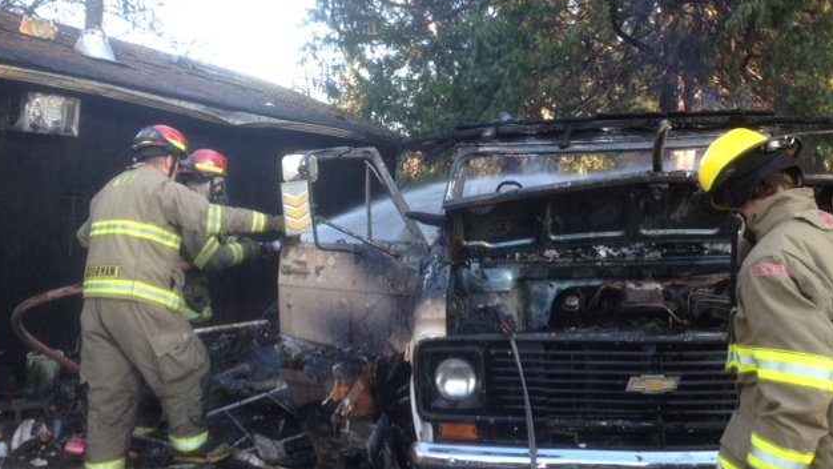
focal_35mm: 39
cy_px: 192
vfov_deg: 30.4
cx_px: 411
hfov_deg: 51.6
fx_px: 861
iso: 80
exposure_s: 1/120
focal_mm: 4.28
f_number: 2.4
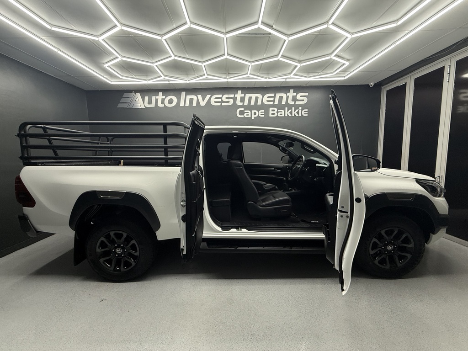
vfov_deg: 85.7
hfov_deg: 102.1
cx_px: 234
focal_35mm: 14
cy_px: 176
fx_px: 189
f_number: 2.2
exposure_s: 1/100
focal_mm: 2.22
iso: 100
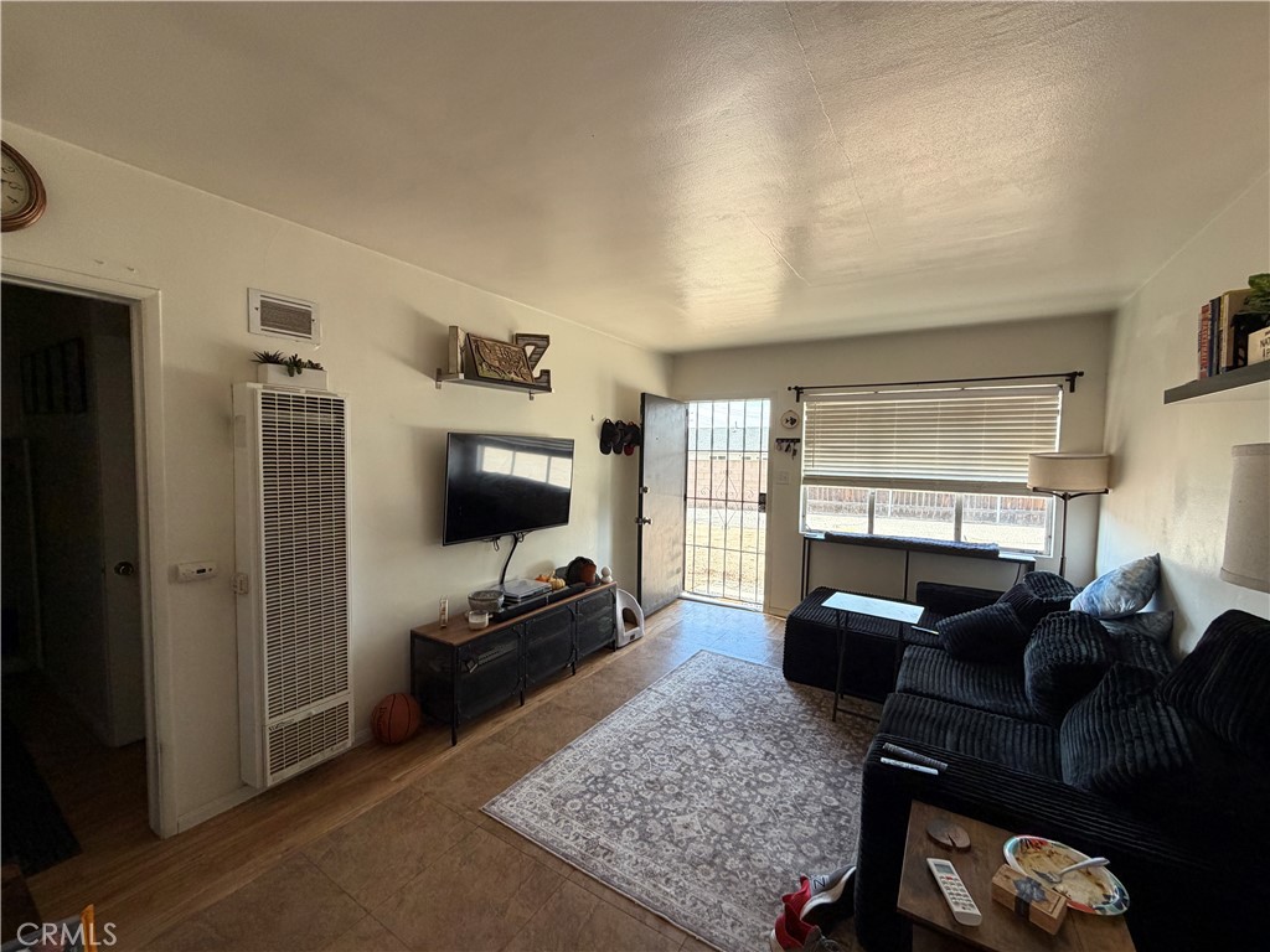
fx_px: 514
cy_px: 476
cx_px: 635
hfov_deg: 102.1
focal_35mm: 14
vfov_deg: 85.7
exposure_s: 1/121
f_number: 2.2
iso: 160
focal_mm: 2.22
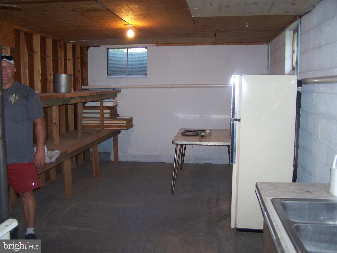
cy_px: 126
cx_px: 168
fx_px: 370
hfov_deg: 49.0
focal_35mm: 38
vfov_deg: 37.7
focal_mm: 6.3
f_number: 2.8
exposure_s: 1/60
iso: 140
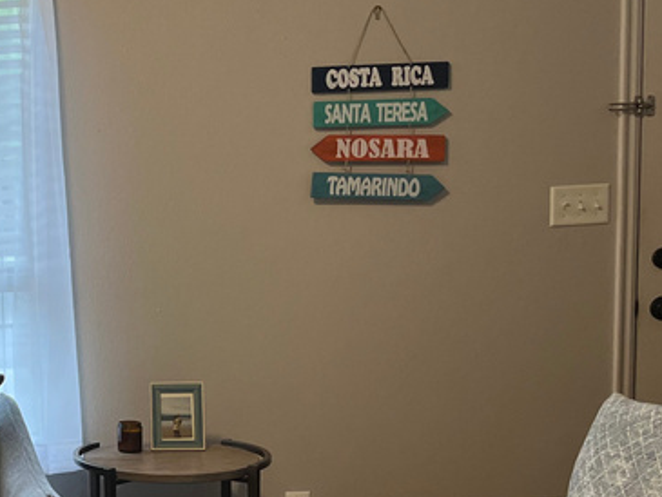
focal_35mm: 73
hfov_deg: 23.5
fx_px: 1397
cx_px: -200
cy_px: 394
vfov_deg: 20.0
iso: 100
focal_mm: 5.1
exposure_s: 1/120
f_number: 1.6
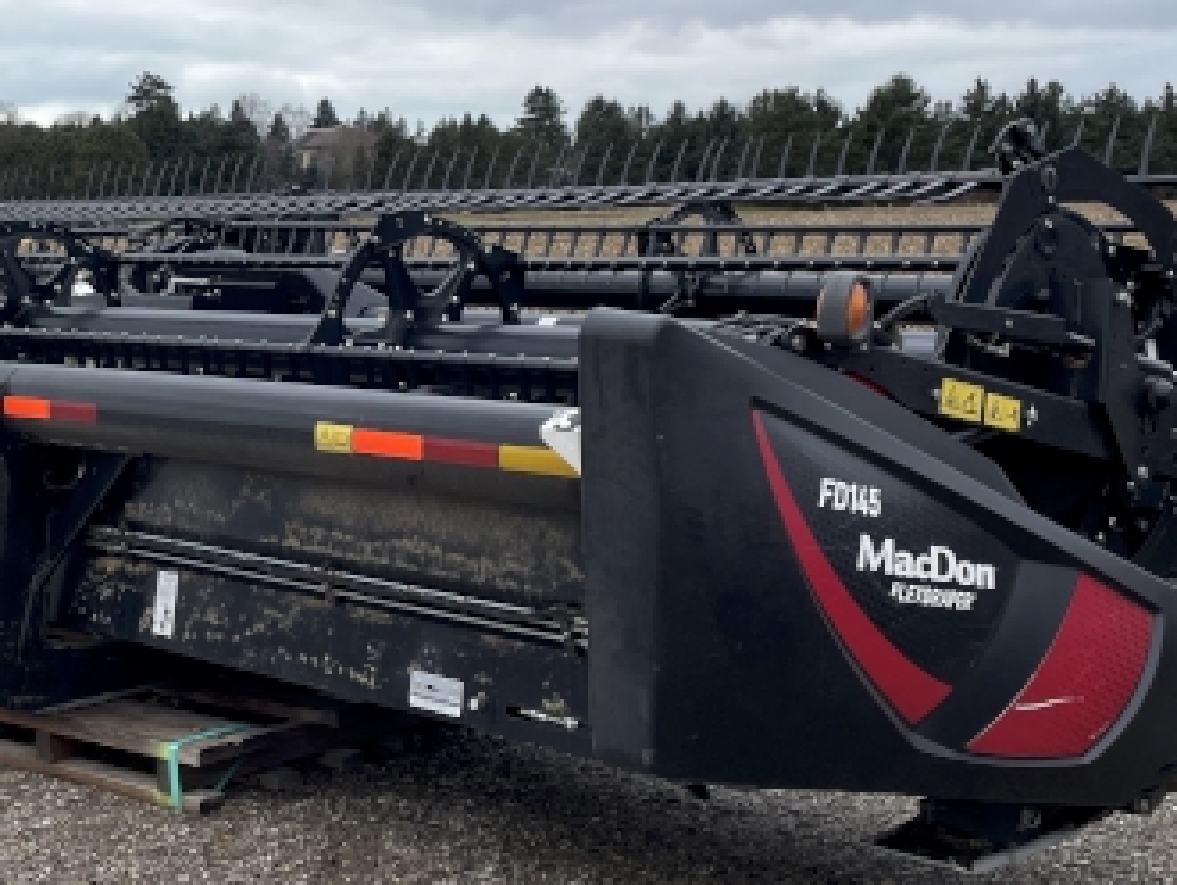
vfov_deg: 23.1
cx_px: 193
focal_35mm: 63
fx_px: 2144
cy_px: 239
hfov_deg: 29.8
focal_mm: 4.2
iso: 32
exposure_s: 1/888
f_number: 1.6
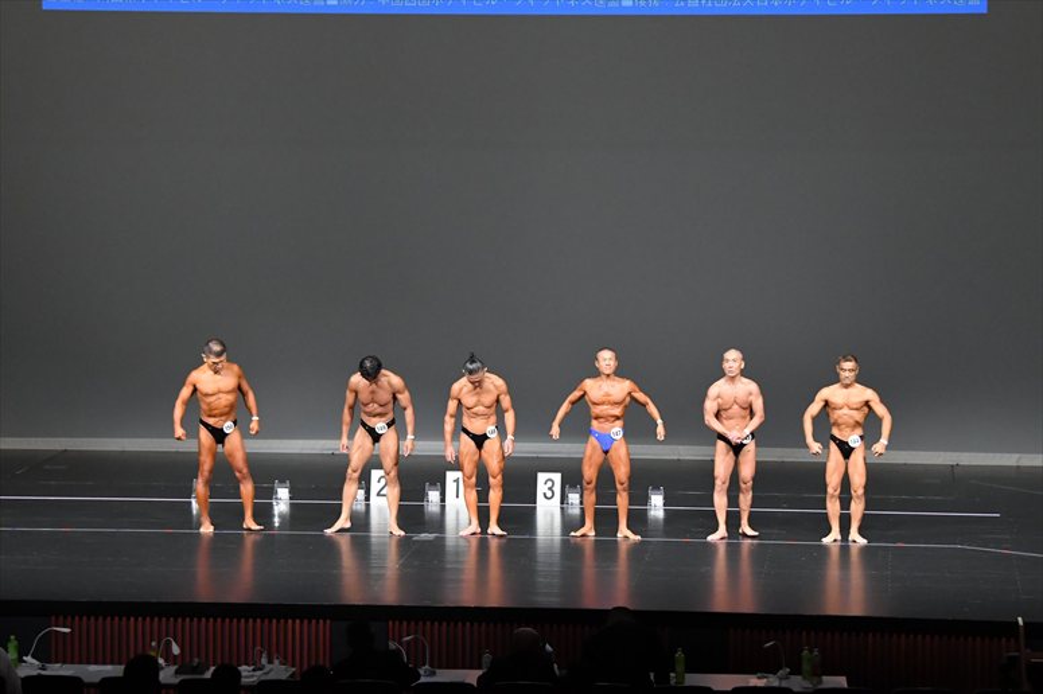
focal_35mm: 117
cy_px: 347
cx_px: 522
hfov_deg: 17.5
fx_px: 3388
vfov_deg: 11.7
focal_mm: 78
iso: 5000
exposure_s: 1/400
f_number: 5.6
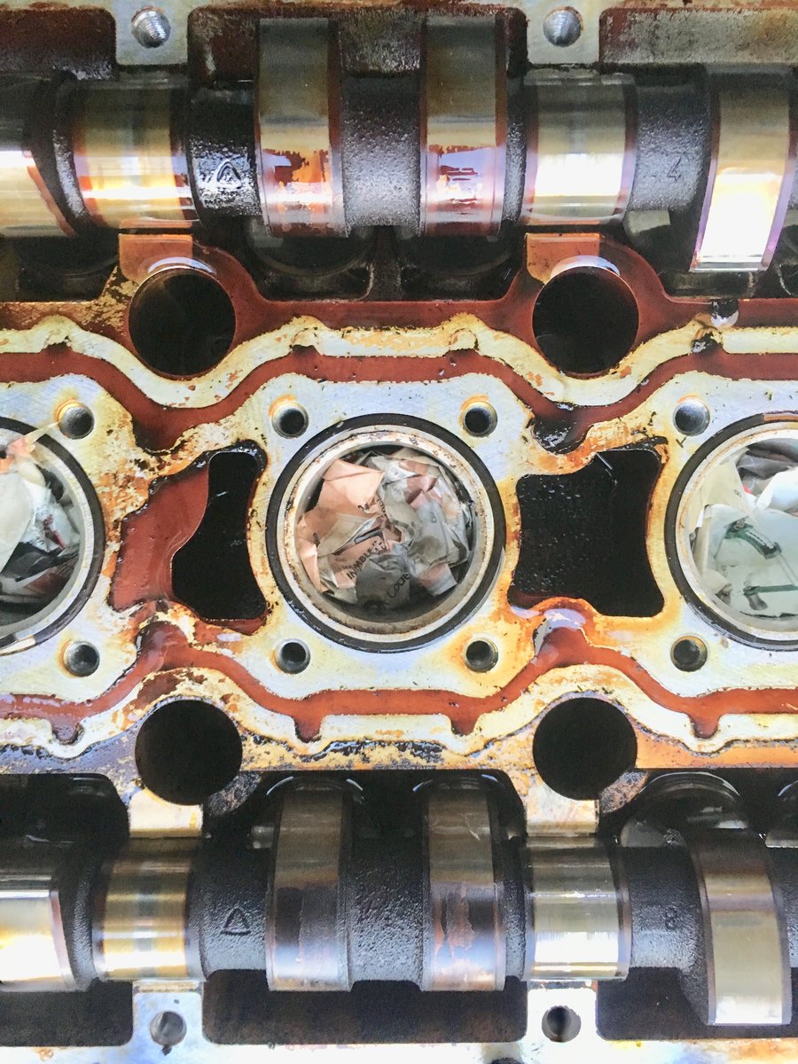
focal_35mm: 29
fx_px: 891
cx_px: 399
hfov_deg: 48.2
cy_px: 532
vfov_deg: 61.7
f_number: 2.2
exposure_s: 1/30
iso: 160
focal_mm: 4.15
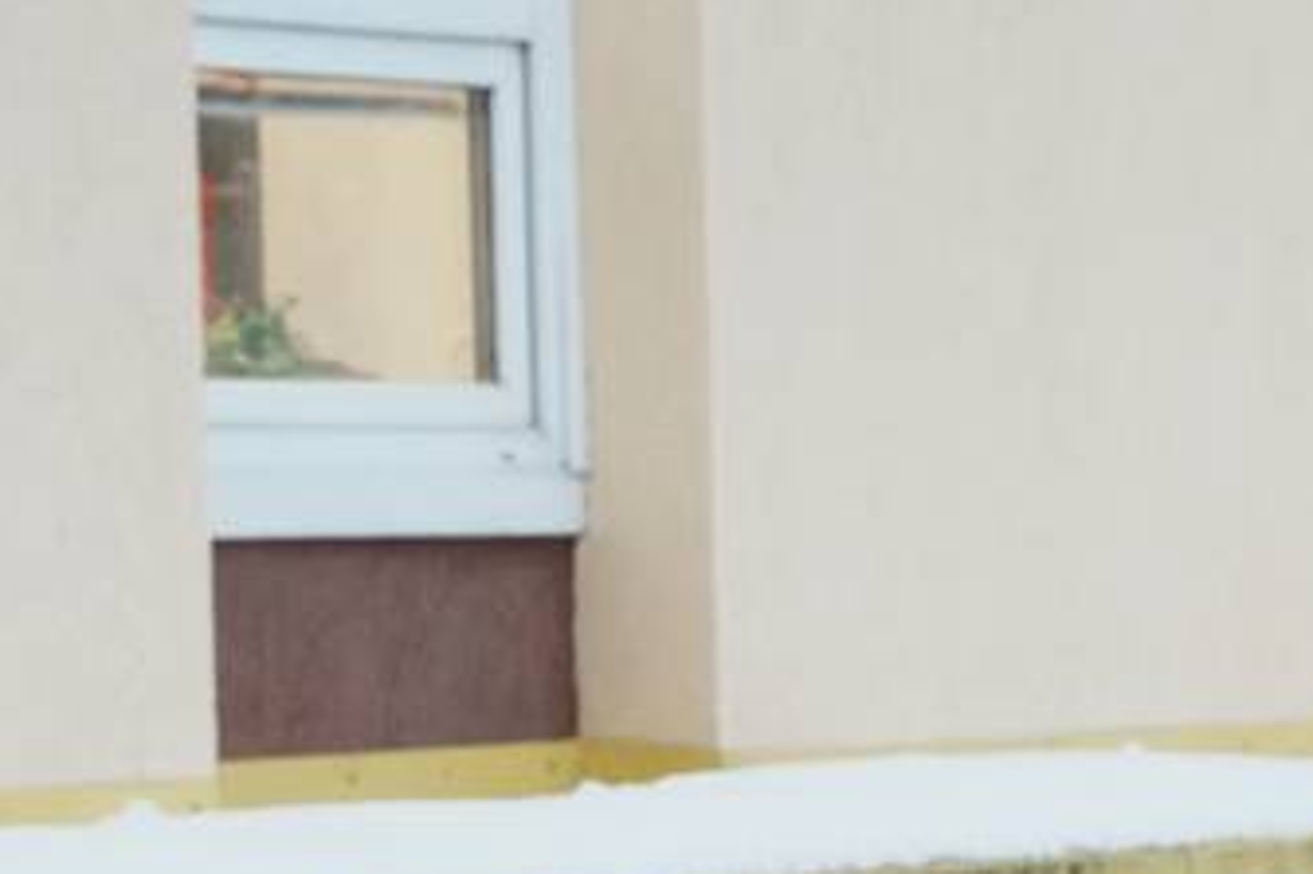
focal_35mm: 260
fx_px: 9478
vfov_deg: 5.2
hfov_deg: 7.8
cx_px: 1924
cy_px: 1568
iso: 1600
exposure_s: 1/125
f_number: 5.6
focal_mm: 58
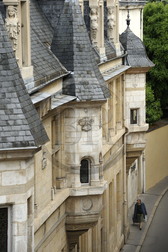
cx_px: 84
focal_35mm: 150
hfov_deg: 9.1
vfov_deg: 13.7
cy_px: 126
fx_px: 1051
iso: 200
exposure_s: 1/250
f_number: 7.1
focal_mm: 150
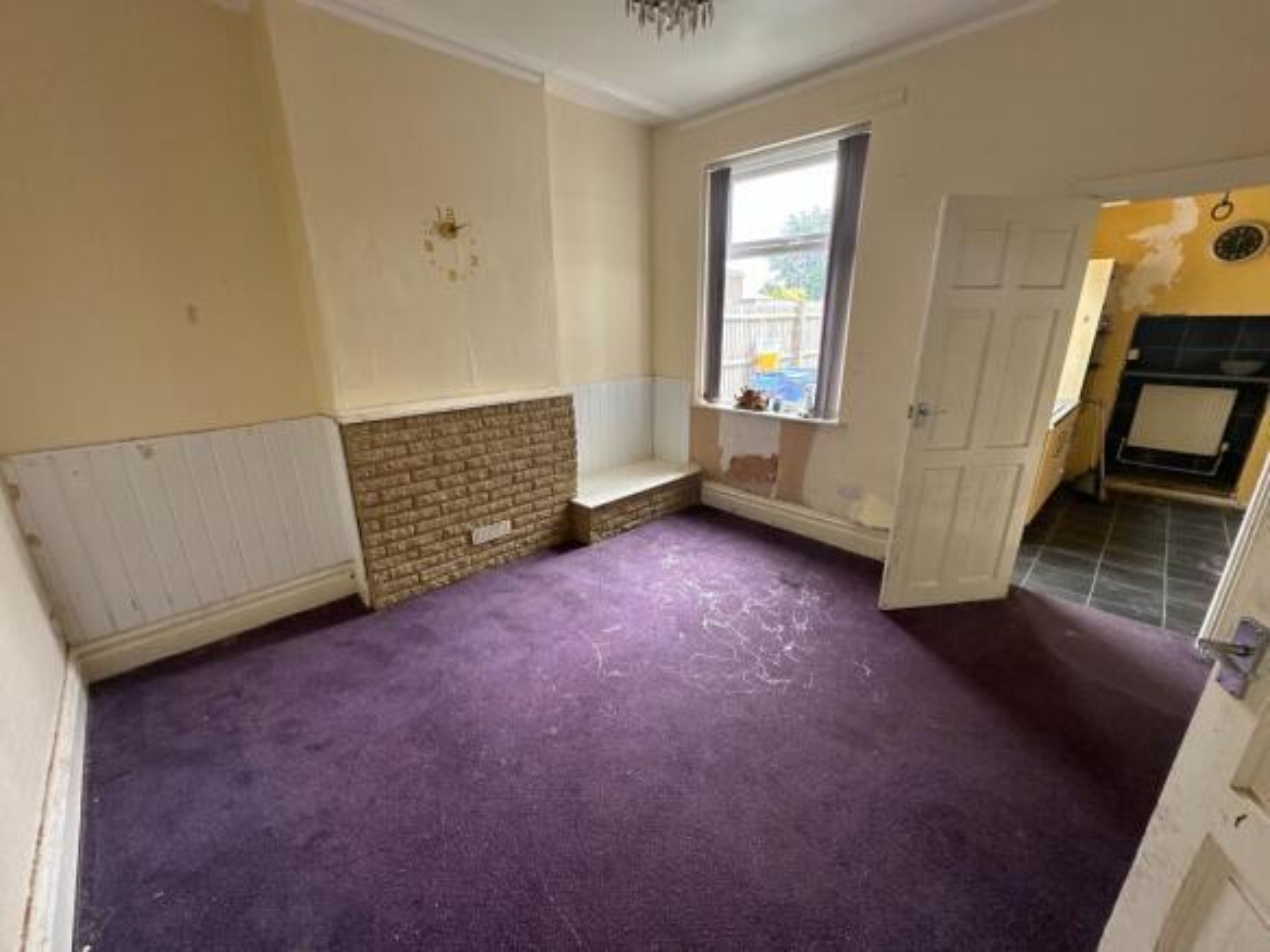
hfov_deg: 102.1
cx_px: 635
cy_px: 476
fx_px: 514
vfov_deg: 85.7
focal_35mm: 14
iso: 125
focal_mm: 2.22
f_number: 2.2
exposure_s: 1/99
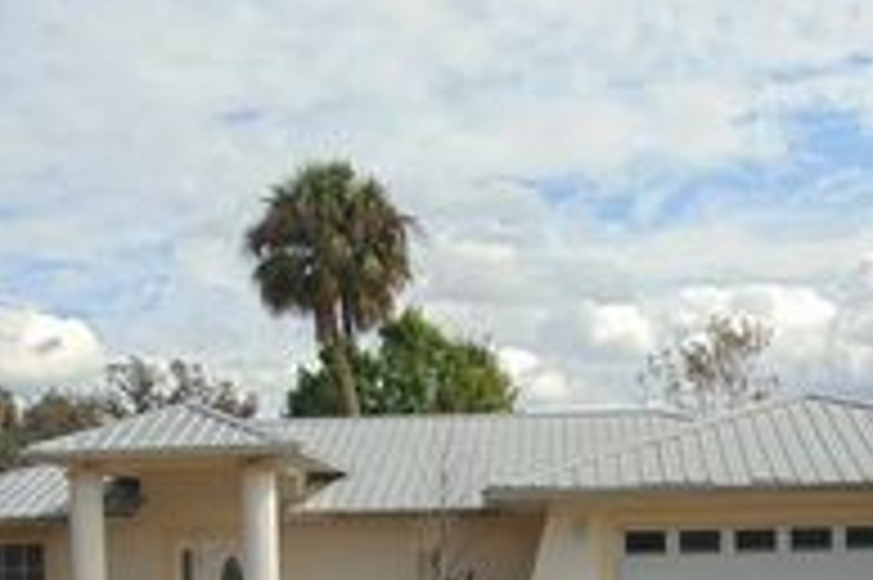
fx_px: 1623
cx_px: 472
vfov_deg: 19.5
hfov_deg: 30.1
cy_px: 614
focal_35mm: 67
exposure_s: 1/320
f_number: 7.7
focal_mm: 4.5
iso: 80
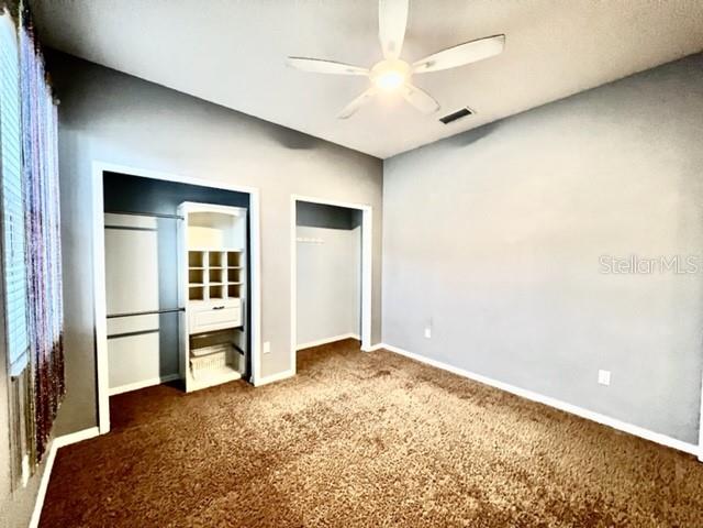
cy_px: 264
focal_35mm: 13
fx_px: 264
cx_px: 352
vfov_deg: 89.9
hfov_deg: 106.2
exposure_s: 1/60
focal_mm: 1.57
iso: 640
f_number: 1.8
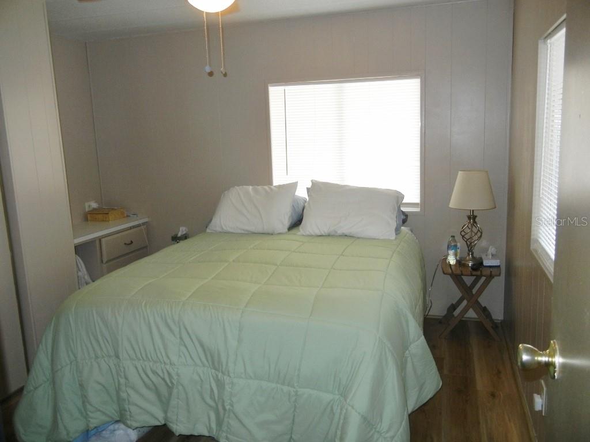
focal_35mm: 30
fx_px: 511
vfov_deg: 46.8
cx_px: 295
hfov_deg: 60.0
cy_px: 221
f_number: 3.5
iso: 160
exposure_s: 1/64.8
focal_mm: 5.4
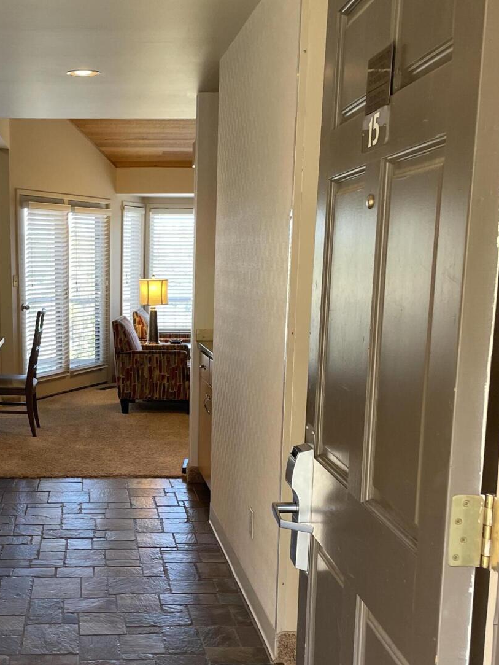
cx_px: 89
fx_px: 922
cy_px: 436
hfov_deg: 29.5
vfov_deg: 39.2
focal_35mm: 48
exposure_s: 1/60
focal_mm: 4.2
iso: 64
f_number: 1.6
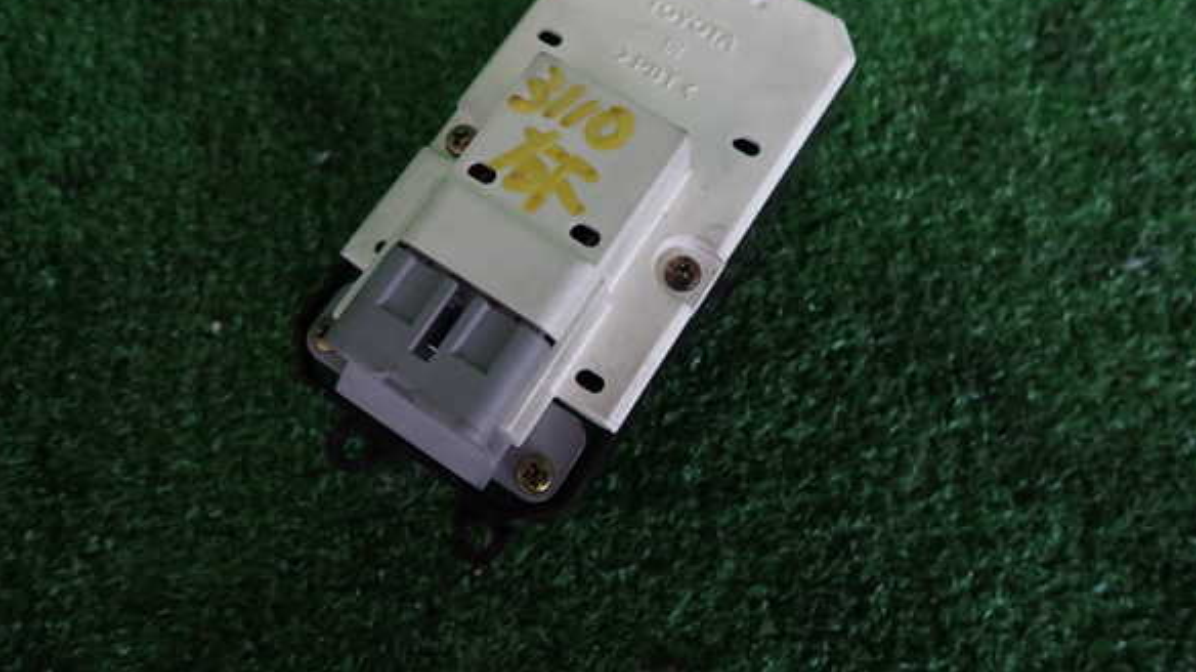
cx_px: 594
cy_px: 266
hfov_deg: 67.9
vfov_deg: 41.2
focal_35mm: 28
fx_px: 888
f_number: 2
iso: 100
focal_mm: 4.5
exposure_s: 1/60
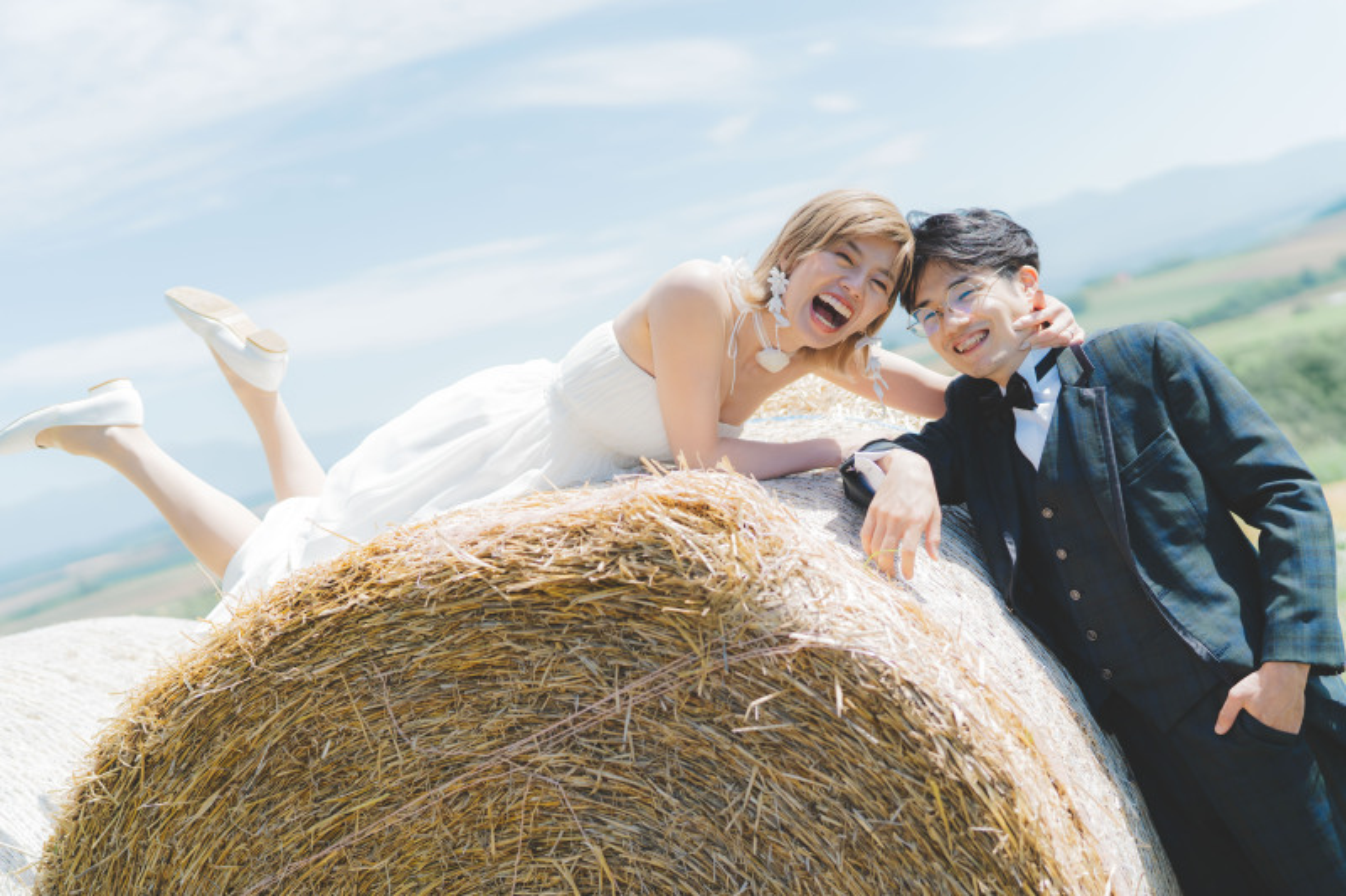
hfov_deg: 39.6
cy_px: 448
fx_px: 1869
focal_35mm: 50
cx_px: 673
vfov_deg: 27.0
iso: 200
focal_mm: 50
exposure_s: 1/4000
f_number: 2
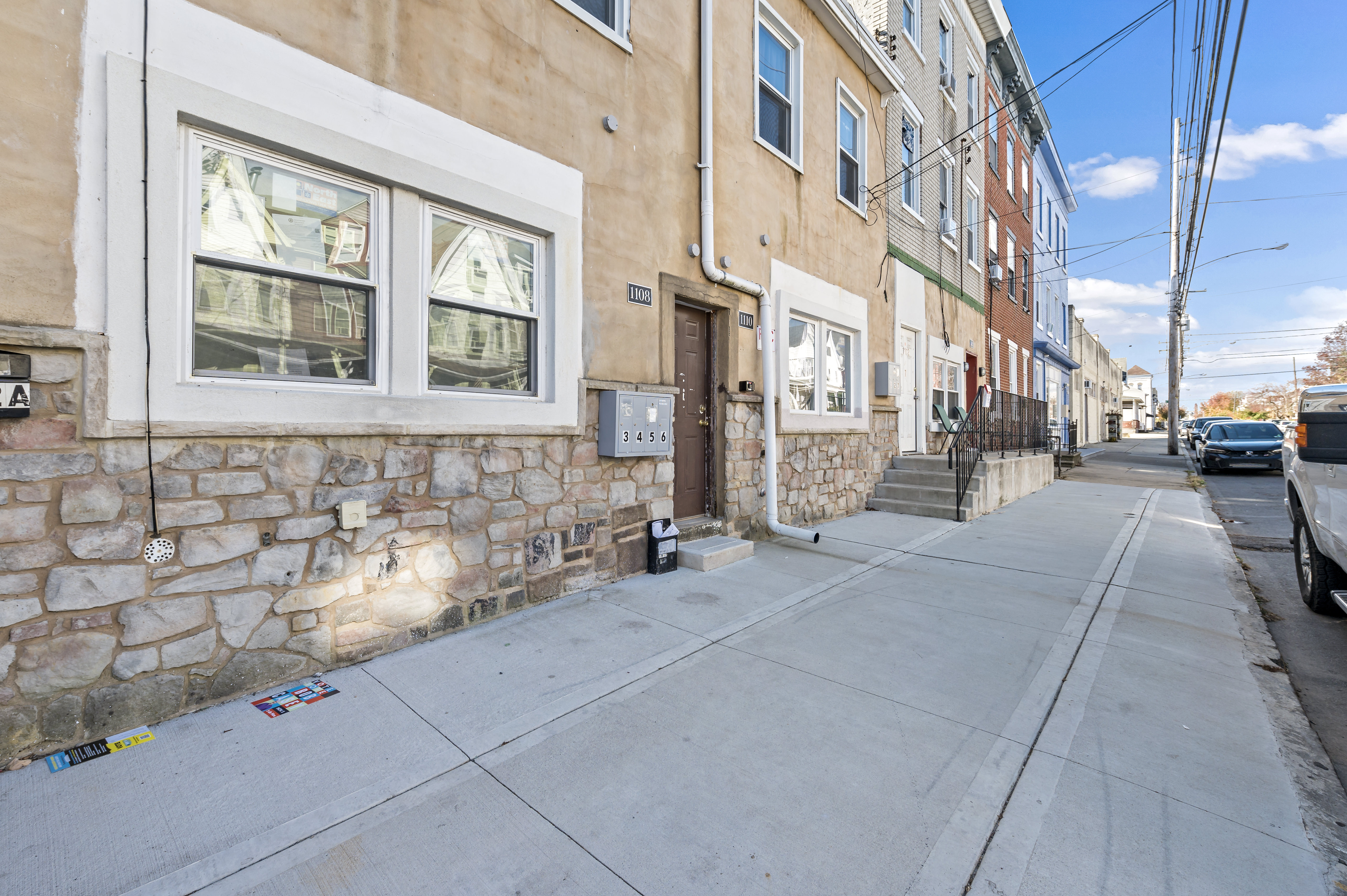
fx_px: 561
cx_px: 657
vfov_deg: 77.2
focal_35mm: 15
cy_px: 444
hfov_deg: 100.4
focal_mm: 14
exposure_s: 1/320
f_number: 9
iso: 320
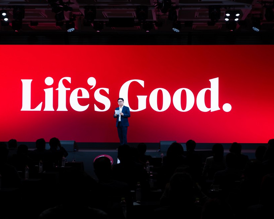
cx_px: 141
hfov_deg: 23.6
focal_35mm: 81
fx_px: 657
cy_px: 108
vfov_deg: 18.9
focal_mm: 47
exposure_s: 1/25
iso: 250
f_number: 5
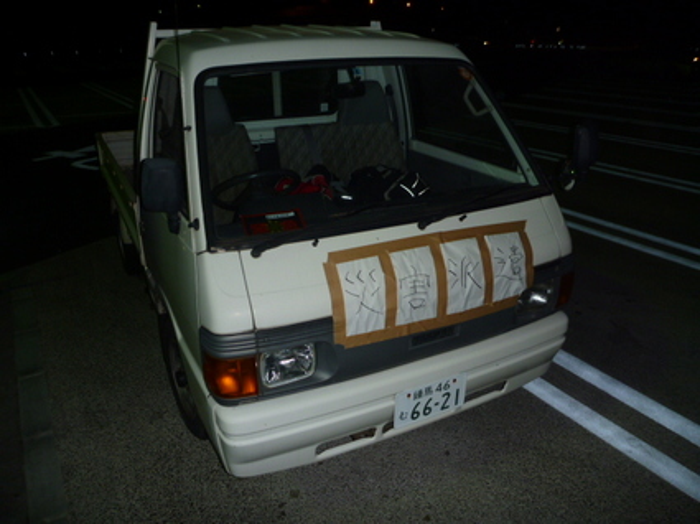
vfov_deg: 49.7
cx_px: 350
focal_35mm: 28
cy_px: 262
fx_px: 566
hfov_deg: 63.5
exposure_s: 1/30
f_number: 3.3
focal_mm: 4.9
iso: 100
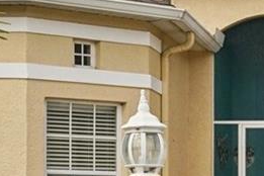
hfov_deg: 12.5
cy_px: 225
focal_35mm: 156
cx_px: 400
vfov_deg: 8.7
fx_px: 1144
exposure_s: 1/1000
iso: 400
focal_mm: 25.5
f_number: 8
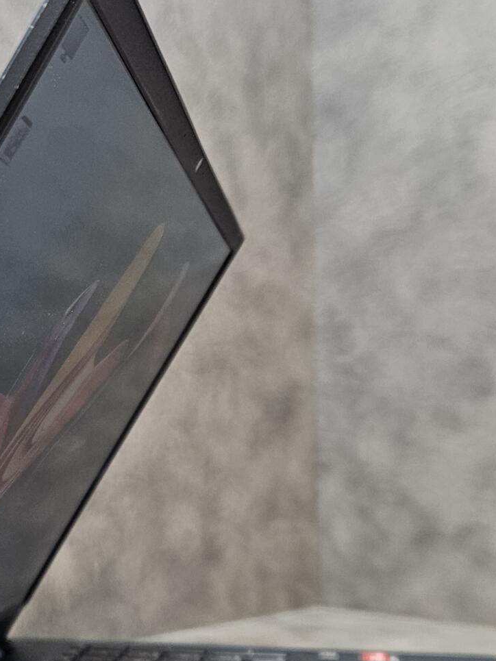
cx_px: 147
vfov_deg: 31.4
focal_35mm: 61
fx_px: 1165
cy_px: 445
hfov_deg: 23.9
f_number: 1.8
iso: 250
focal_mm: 5.4
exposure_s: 1/100
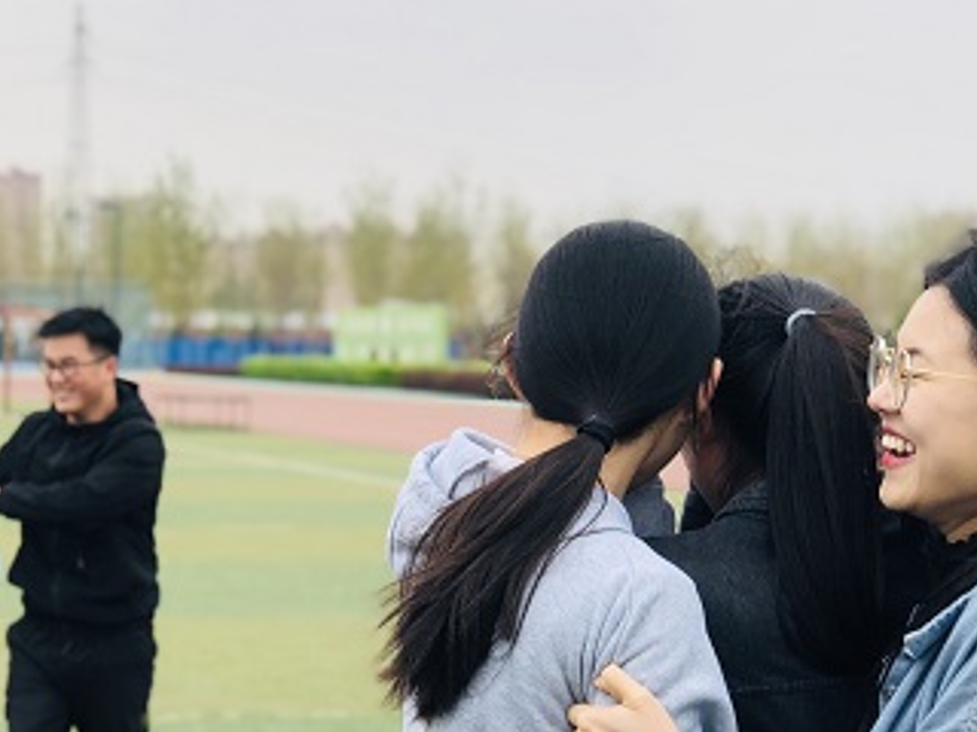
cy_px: 543
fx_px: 2935
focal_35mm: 104
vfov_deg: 14.2
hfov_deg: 18.8
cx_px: 330
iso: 16
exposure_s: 1/410
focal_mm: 6
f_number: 2.4
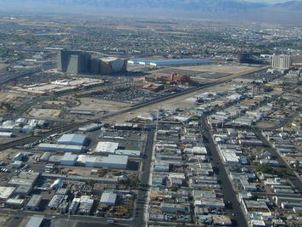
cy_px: 68
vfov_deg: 23.1
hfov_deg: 30.2
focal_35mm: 63
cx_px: 76
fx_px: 550
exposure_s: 1/500
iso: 50
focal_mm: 5.8
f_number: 2.8
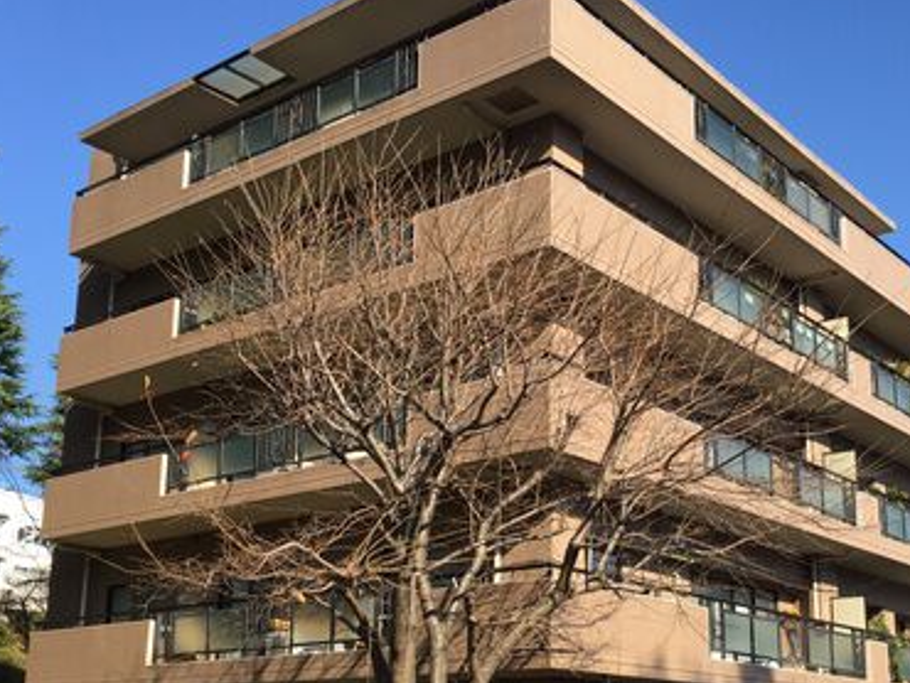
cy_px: 455
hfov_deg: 40.3
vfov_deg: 30.7
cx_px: 524
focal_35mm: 47
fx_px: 1236
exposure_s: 1/1099
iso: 32
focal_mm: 4.15
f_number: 2.2
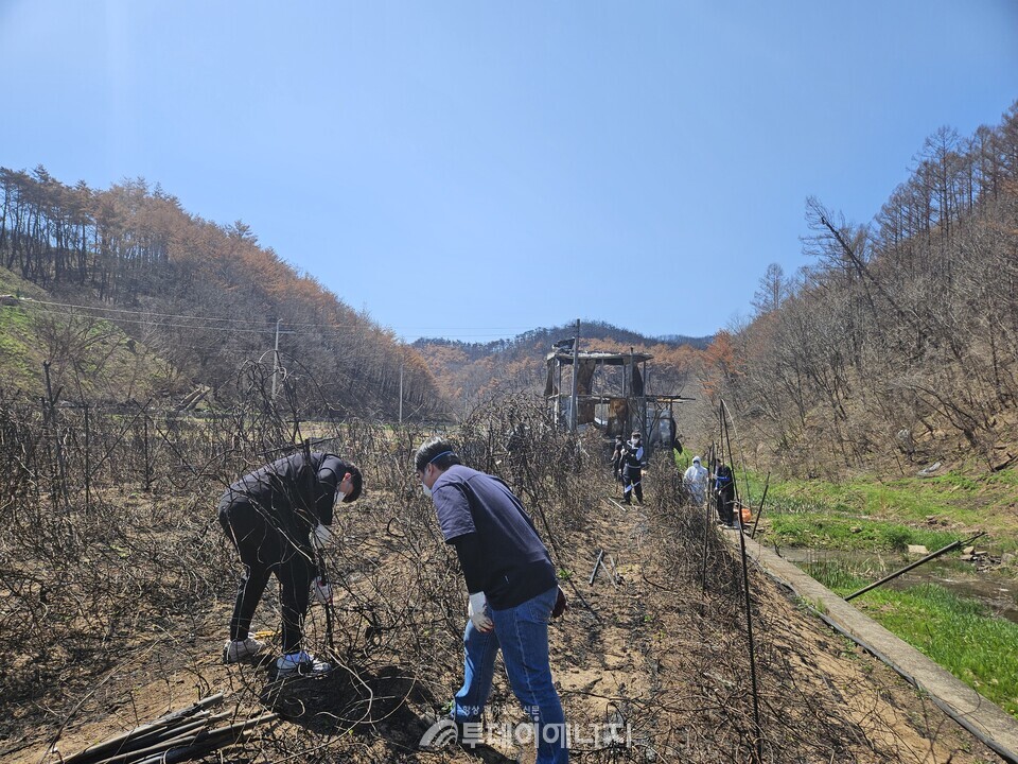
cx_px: 509
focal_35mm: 23
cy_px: 382
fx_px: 676
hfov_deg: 73.9
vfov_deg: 58.9
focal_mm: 5.4
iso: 25
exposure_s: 1/1910
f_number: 1.8
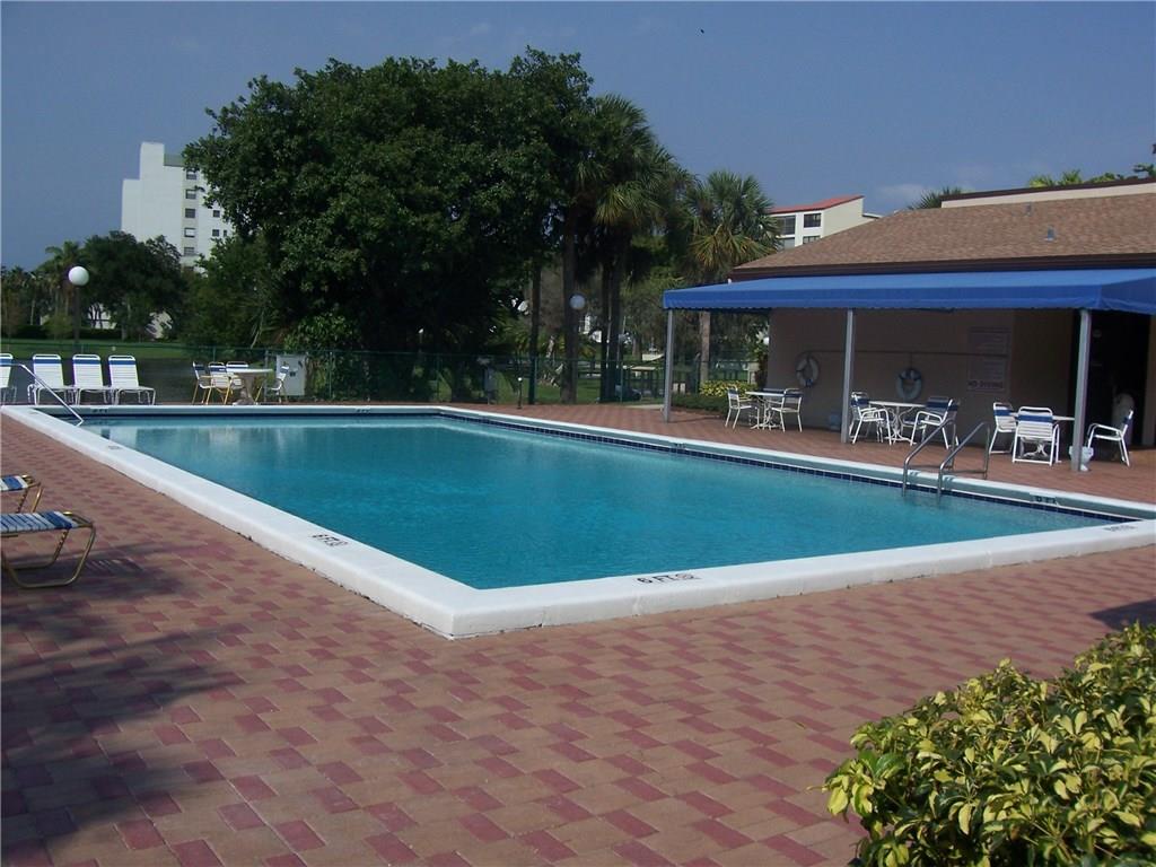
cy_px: 434
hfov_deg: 54.0
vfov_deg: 41.8
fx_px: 1135
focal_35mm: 34
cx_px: 578
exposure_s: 1/1000
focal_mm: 5.6
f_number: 5.6
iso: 80
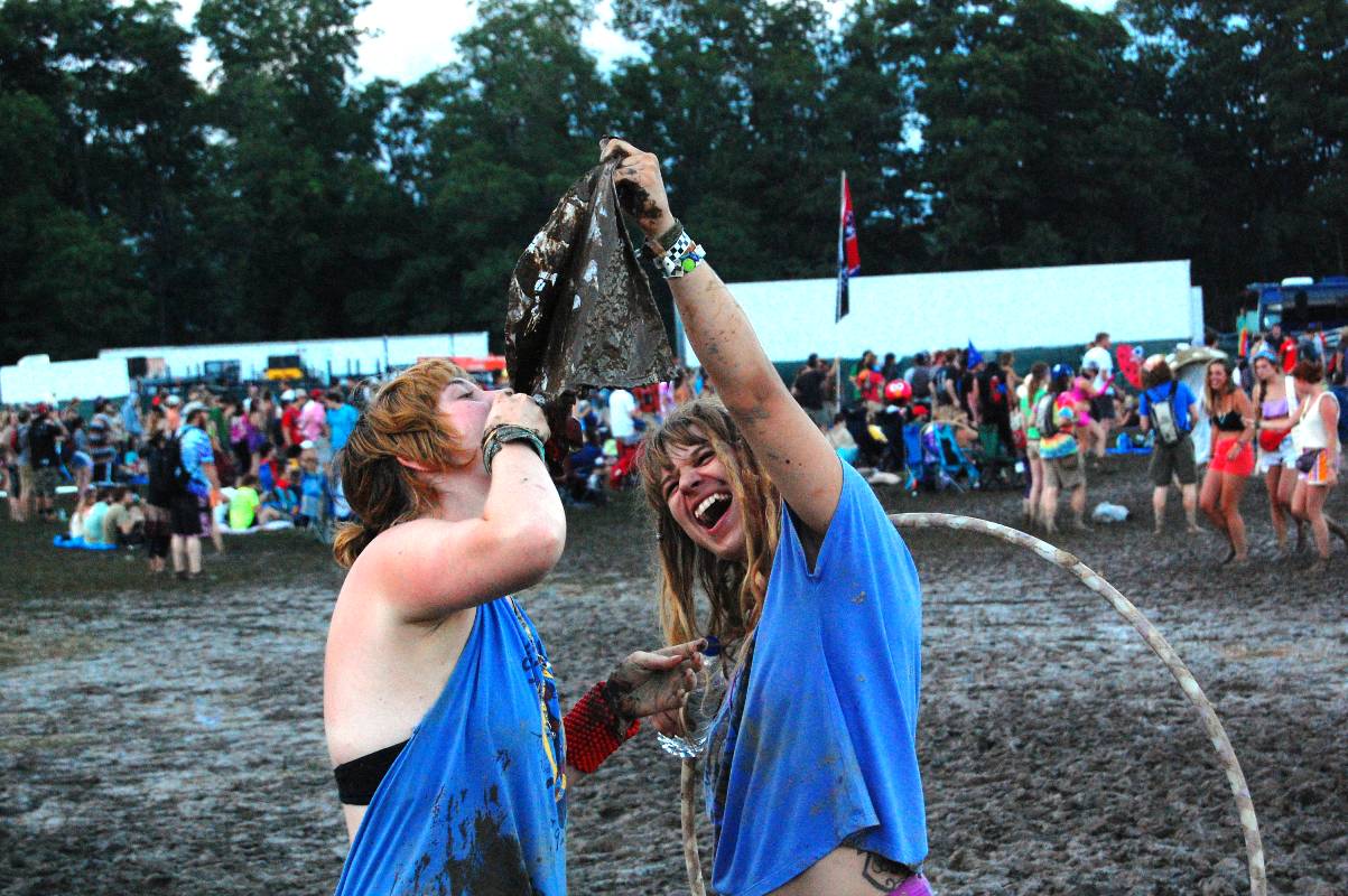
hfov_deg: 24.6
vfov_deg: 16.5
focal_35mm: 82
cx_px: 674
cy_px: 448
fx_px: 3087
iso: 1600
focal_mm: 55
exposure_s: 1/200
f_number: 7.1
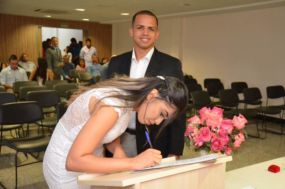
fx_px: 332
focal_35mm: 42
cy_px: 94
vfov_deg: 31.8
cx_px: 142
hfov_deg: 46.5
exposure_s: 1/60
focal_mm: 28
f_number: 4
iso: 3200
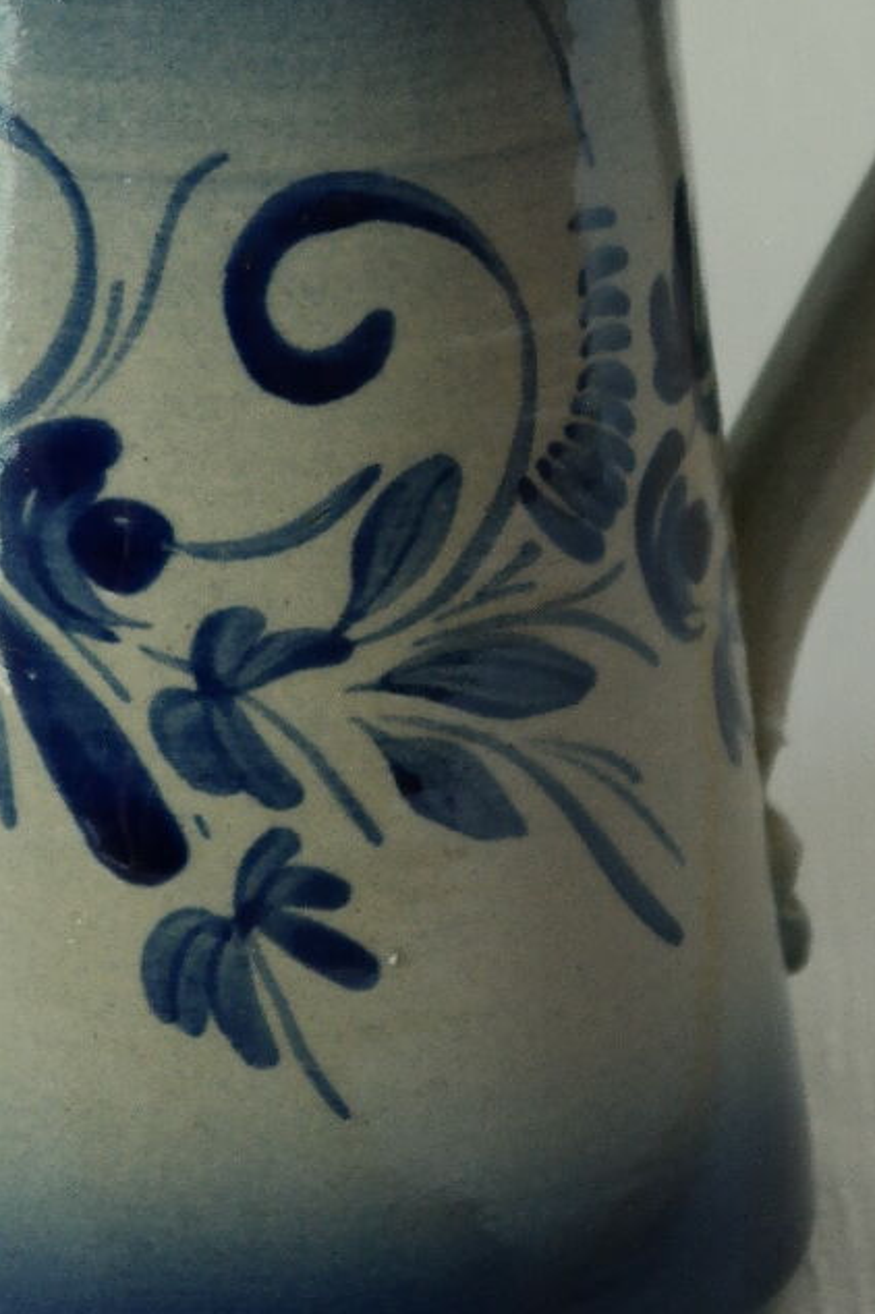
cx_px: 263
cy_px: 319
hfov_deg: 6.5
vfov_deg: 9.8
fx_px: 7664
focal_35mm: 210
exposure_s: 1/30
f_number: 5.6
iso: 800
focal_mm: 50
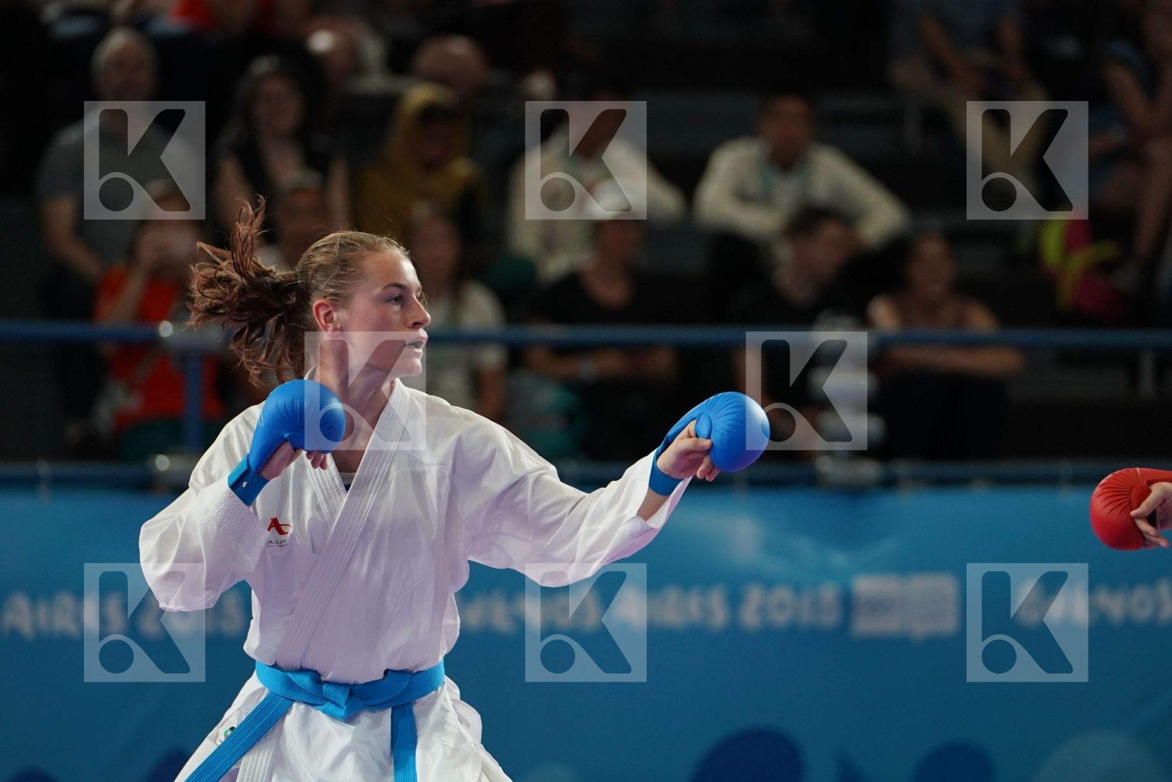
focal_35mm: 250
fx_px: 8138
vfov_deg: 5.5
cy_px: 391
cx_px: 586
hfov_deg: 8.2
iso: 1250
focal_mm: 167
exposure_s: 1/1000
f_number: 2.8
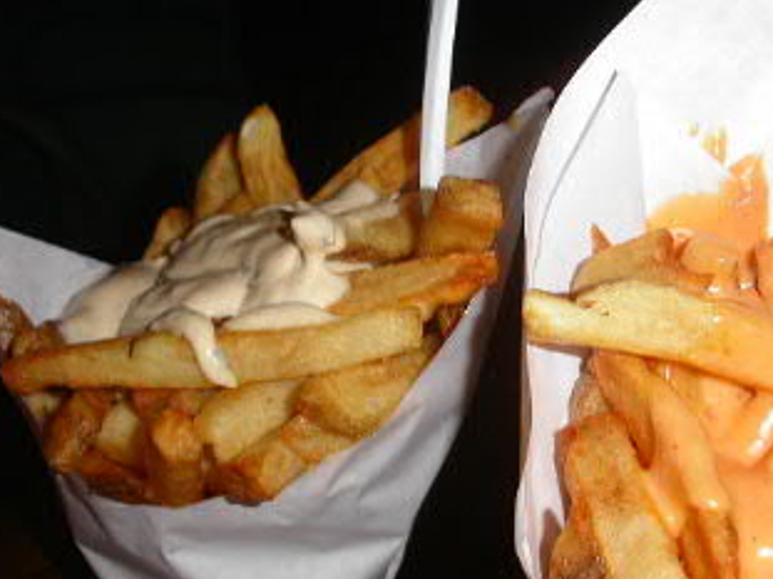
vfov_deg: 26.5
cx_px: 482
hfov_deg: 34.8
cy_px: 339
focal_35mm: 55
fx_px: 1228
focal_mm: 7.8
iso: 100
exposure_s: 1/30
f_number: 2.8
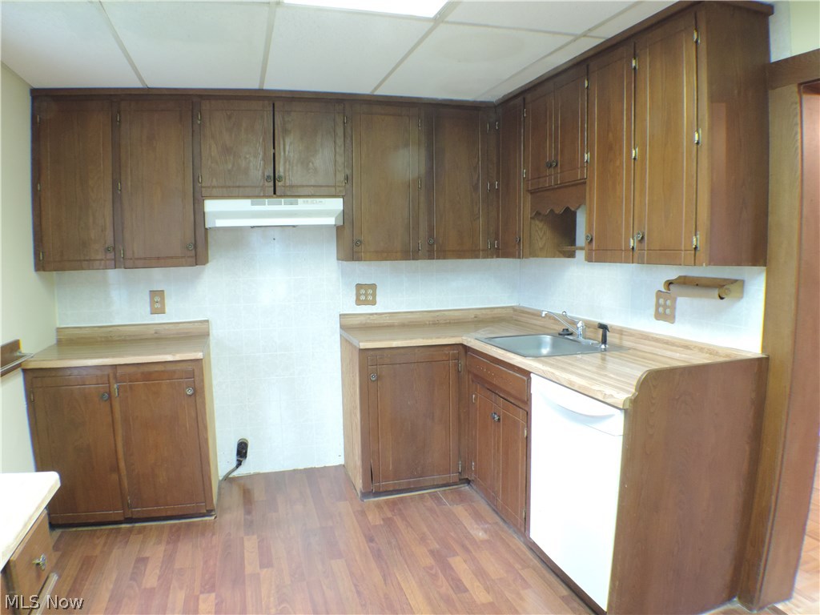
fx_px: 711
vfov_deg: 46.8
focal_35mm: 30
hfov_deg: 60.0
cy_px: 308
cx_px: 410
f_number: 3.1
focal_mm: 5.3
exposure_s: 1/15
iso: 400
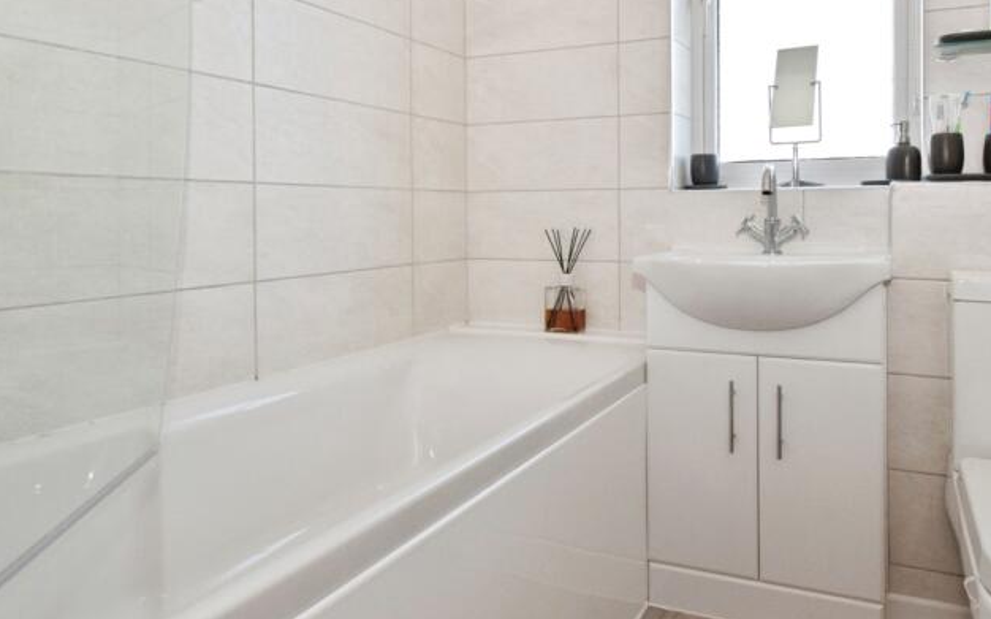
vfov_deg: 48.7
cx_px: 627
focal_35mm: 25
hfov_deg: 71.2
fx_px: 675
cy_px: 226
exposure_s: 1/60
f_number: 13
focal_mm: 10
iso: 1000
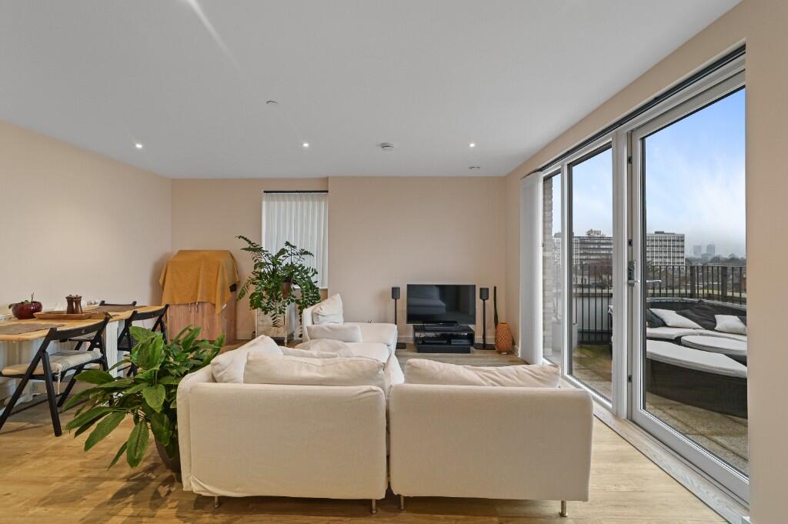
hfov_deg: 104.3
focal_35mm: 14
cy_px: 262
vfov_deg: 81.1
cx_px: 394
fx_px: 306
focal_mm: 14
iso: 400
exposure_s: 1/2
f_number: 8
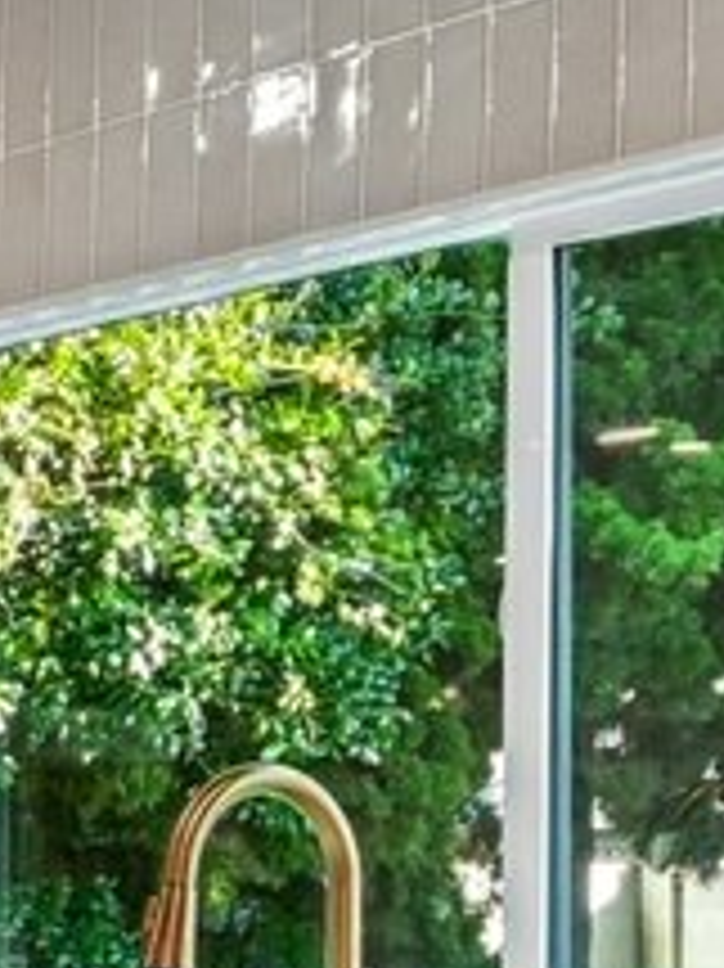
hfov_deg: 9.8
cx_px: -1390
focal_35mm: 119
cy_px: 1148
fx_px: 3322
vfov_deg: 15.9
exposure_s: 1/4
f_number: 8
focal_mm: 13
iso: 250
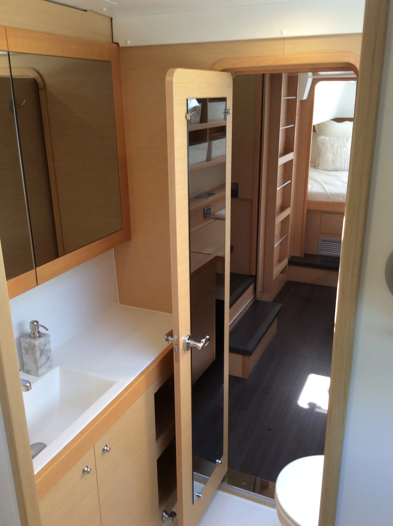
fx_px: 486
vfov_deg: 56.9
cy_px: 263
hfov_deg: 44.1
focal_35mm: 32
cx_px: 196
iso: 50
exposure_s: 1/24
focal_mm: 3.3
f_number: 2.4
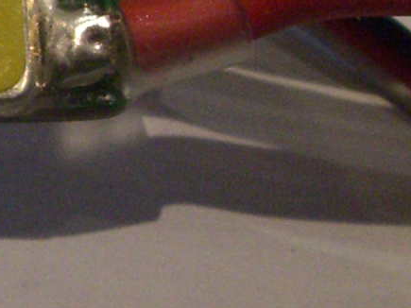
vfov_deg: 8.2
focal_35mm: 179
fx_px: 2125
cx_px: -299
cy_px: -30
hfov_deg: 10.5
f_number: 2.7
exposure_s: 1/80
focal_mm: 6.2
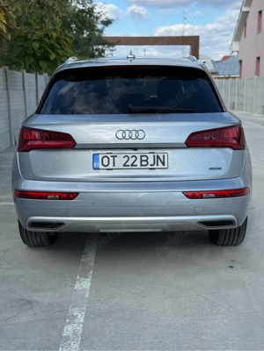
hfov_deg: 30.3
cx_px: 132
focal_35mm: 48
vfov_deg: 39.7
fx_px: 488
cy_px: 176
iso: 64
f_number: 1.78
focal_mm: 6.76
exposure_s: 1/2833
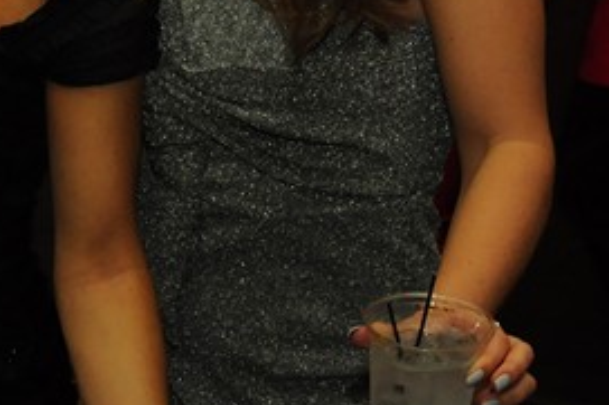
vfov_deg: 9.9
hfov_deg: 14.8
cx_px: 154
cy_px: 31
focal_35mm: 138
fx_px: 2330
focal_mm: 25
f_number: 5.6
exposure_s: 1/60
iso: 800
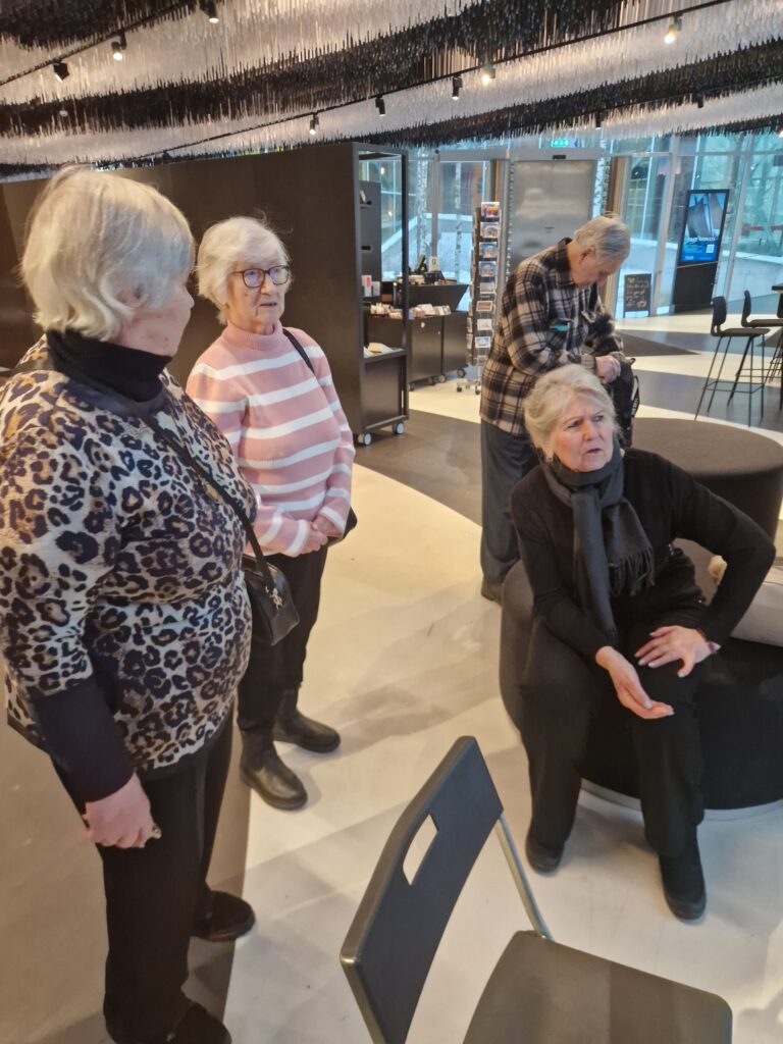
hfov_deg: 58.9
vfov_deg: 73.9
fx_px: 694
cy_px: 522
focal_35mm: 23
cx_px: 392
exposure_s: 1/100
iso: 500
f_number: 1.8
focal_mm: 5.4
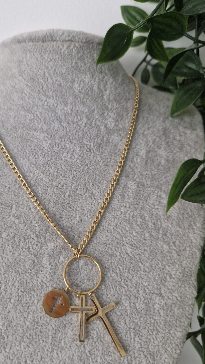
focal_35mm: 30
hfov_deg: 38.5
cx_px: 69
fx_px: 290
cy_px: 200
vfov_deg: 64.2
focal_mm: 5.4
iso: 50
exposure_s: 1/100
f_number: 1.8
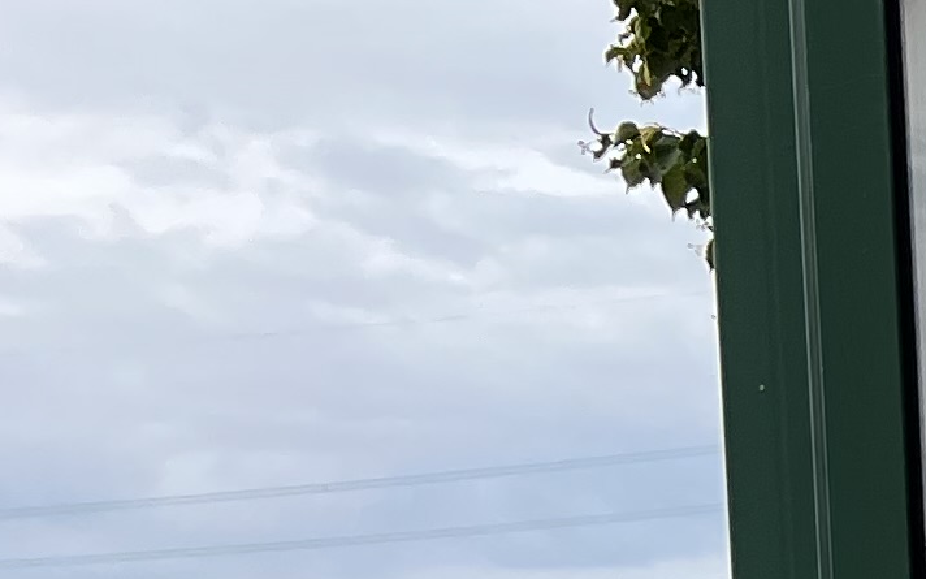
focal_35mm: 156
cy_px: 1416
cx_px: 2610
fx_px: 3937
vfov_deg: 7.8
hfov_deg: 10.4
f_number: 1.5
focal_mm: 5.7
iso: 50
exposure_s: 1/1597
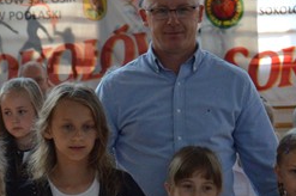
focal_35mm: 199
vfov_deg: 6.8
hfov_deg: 10.3
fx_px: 1634
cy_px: 293
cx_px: 174
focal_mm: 32
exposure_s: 1/500
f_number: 4.5
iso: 900
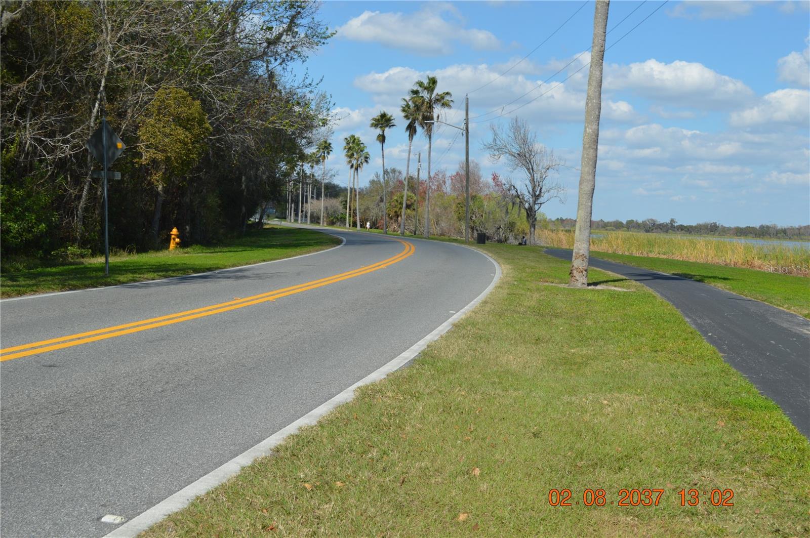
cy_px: 269
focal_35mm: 48
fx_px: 1079
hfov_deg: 41.2
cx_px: 405
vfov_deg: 28.0
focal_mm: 32
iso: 100
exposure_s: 1/200
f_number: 7.1
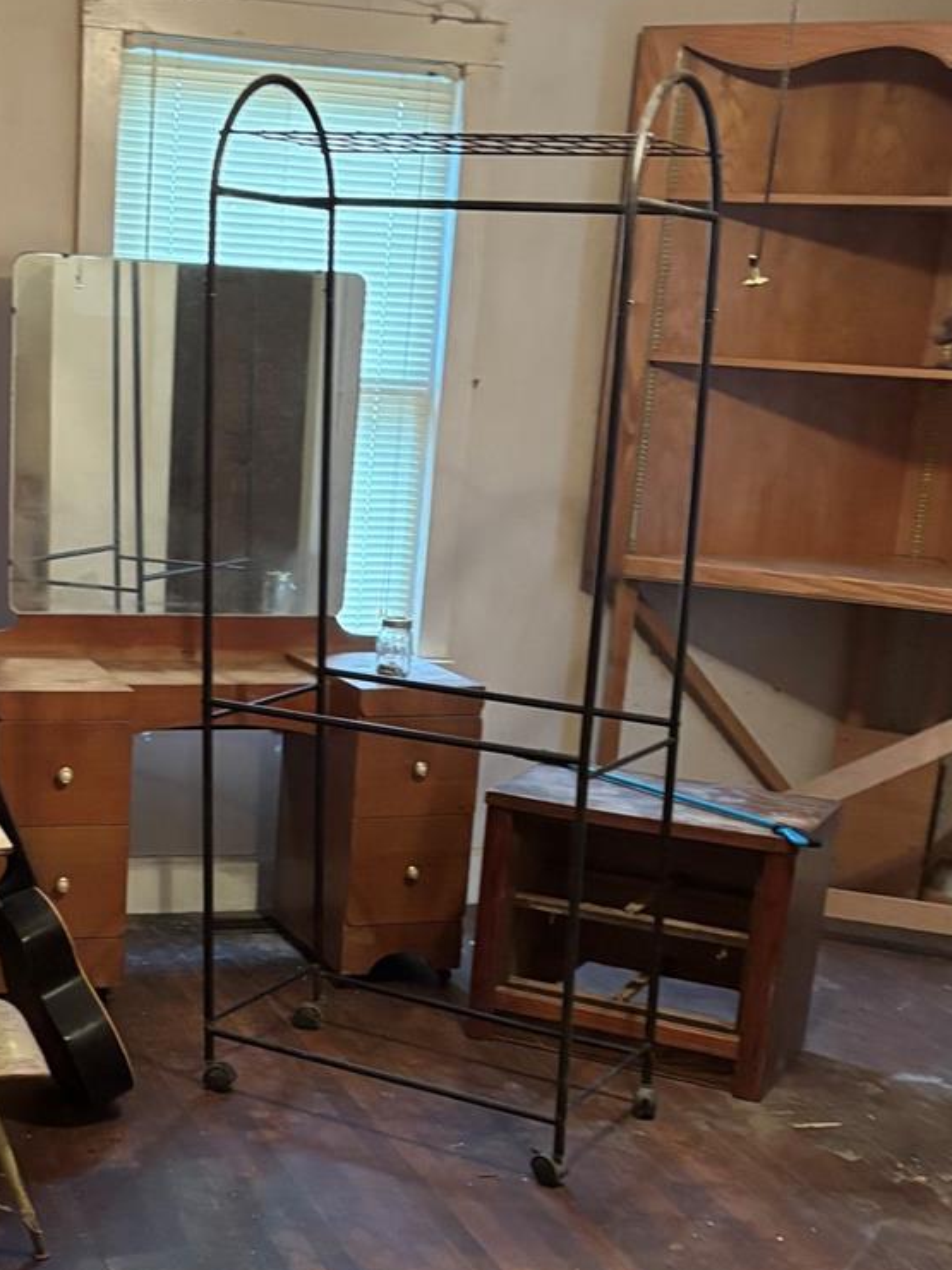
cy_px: 994
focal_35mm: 54
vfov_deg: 34.6
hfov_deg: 26.7
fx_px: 1980
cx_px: 238
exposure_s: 1/30
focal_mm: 5.96
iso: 640
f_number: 1.6
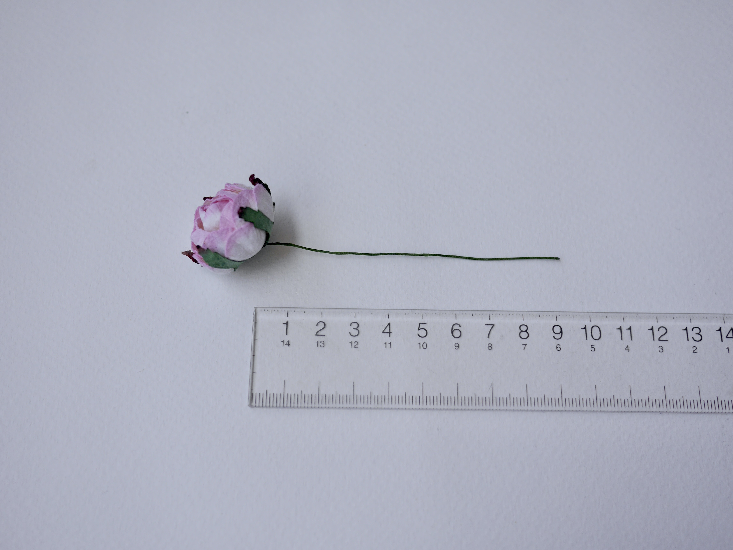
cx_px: 366
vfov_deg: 36.0
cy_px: 275
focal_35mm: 40
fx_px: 847
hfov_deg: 46.8
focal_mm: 20
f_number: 2.5
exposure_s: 1/250
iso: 200
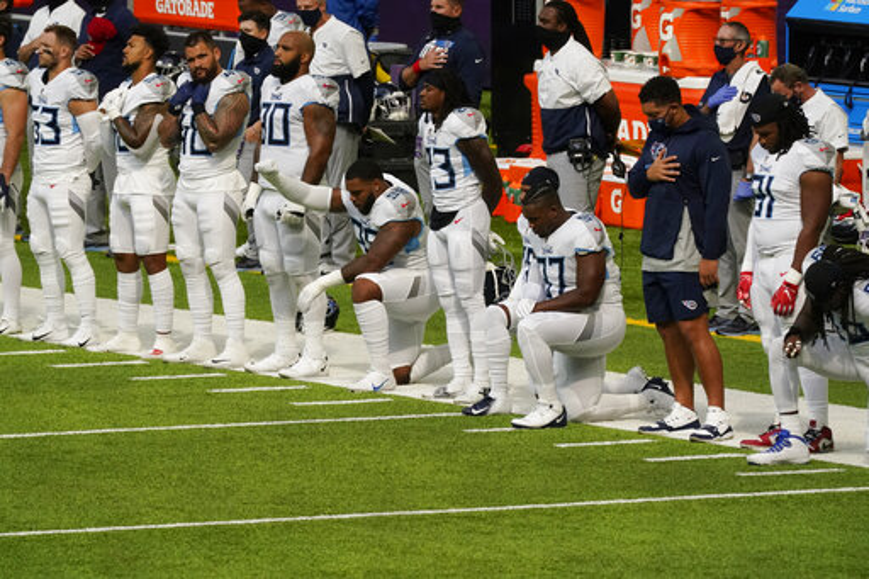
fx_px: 11920
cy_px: 290
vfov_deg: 2.8
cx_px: 434
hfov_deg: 4.2
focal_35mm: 494
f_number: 11
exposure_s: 1/1250
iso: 4000
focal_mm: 494
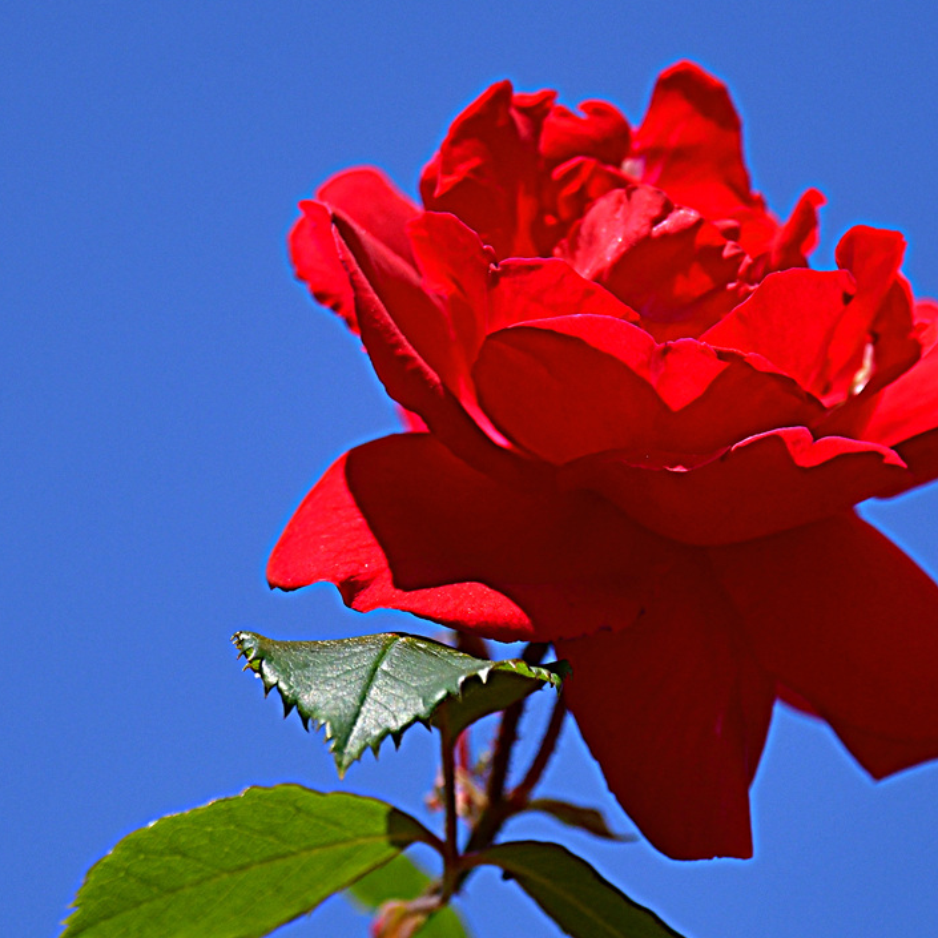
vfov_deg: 1.8
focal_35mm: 964
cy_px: 480
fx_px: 29553
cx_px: 552
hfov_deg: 1.8
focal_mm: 500
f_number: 5.6
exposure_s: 1/2500
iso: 200
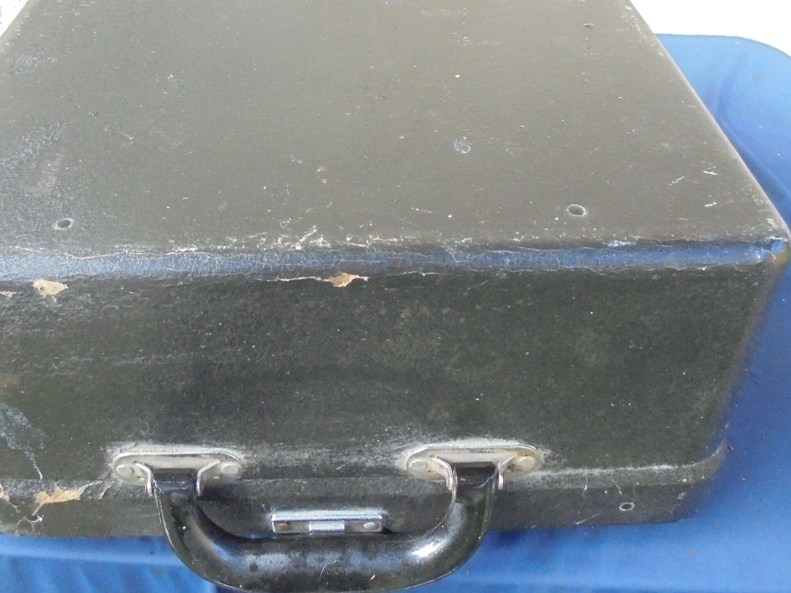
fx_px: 800
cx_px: 328
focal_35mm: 35
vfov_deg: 40.3
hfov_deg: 52.4
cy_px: 203
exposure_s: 1/125
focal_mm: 4.6
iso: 500
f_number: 3.5
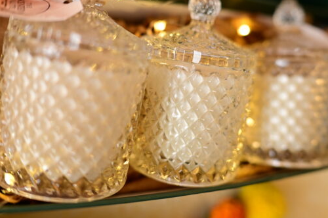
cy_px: 97
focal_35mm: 42
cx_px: 174
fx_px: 383
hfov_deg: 46.4
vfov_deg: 31.8
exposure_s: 1/320
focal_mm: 35
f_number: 2.2
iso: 640
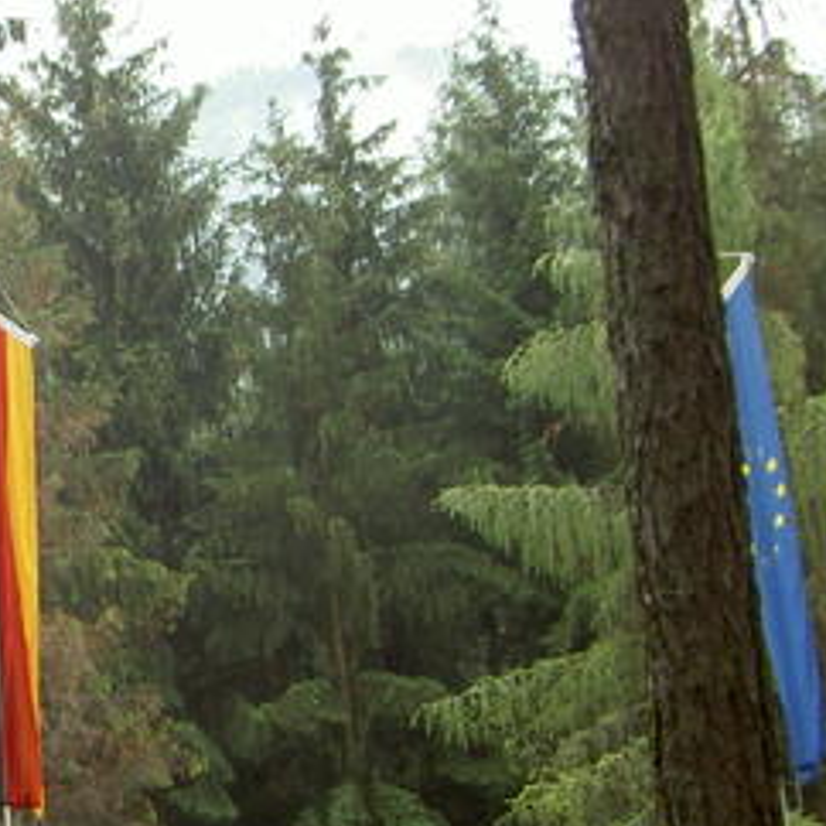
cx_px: -423
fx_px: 3078
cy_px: 444
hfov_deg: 14.3
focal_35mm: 114
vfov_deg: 15.3
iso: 50
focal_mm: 8
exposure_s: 1/100
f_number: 2.8
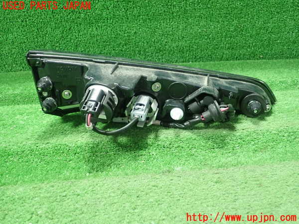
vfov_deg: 46.8
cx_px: 150
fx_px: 259
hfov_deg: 60.0
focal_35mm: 30
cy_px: 112
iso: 800
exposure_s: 1/100
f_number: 2.3
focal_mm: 5.5
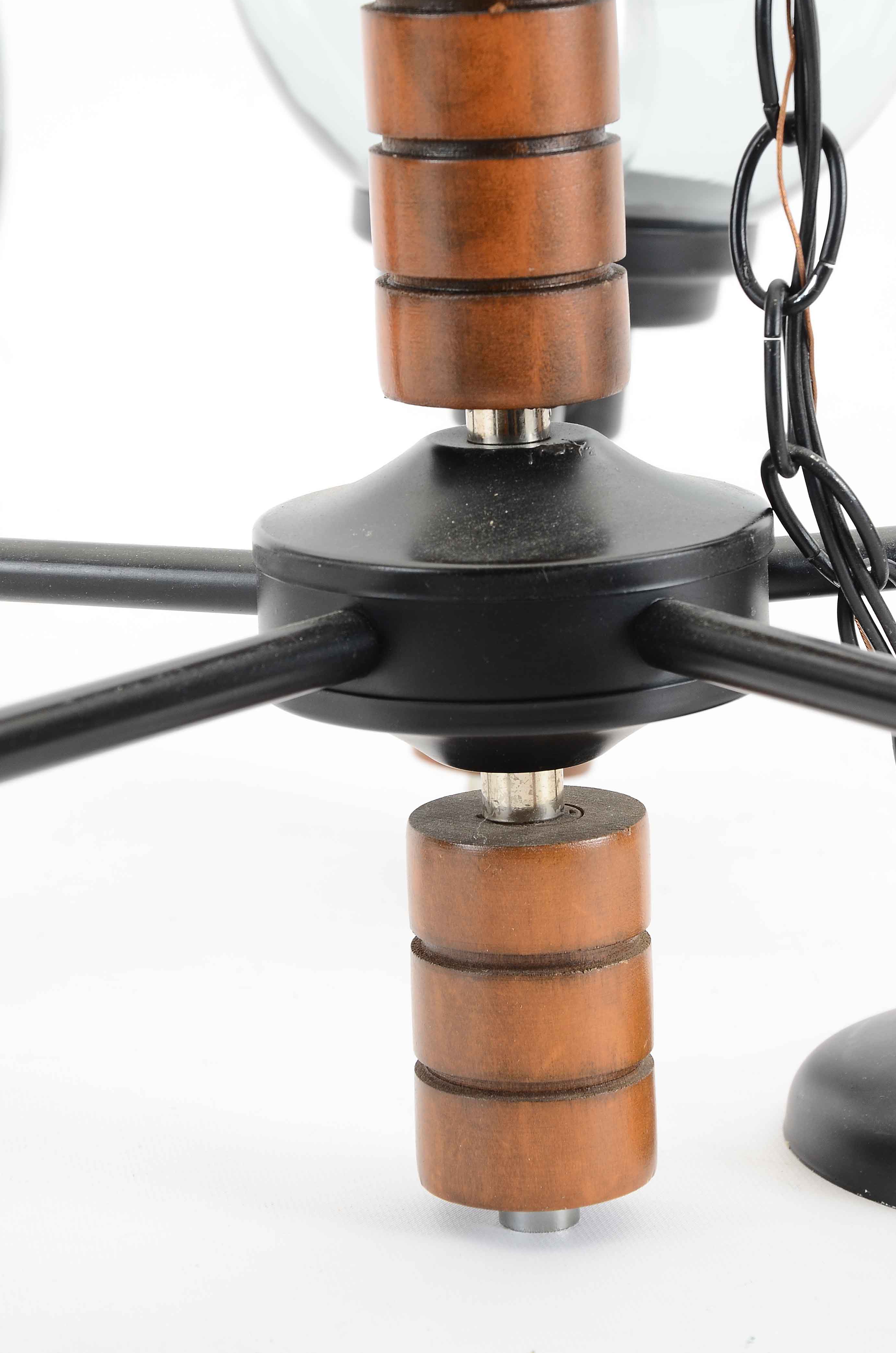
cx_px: 513
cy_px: 584
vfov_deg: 16.5
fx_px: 4650
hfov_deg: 11.0
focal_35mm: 124
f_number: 7.1
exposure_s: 1/80
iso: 160
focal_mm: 70
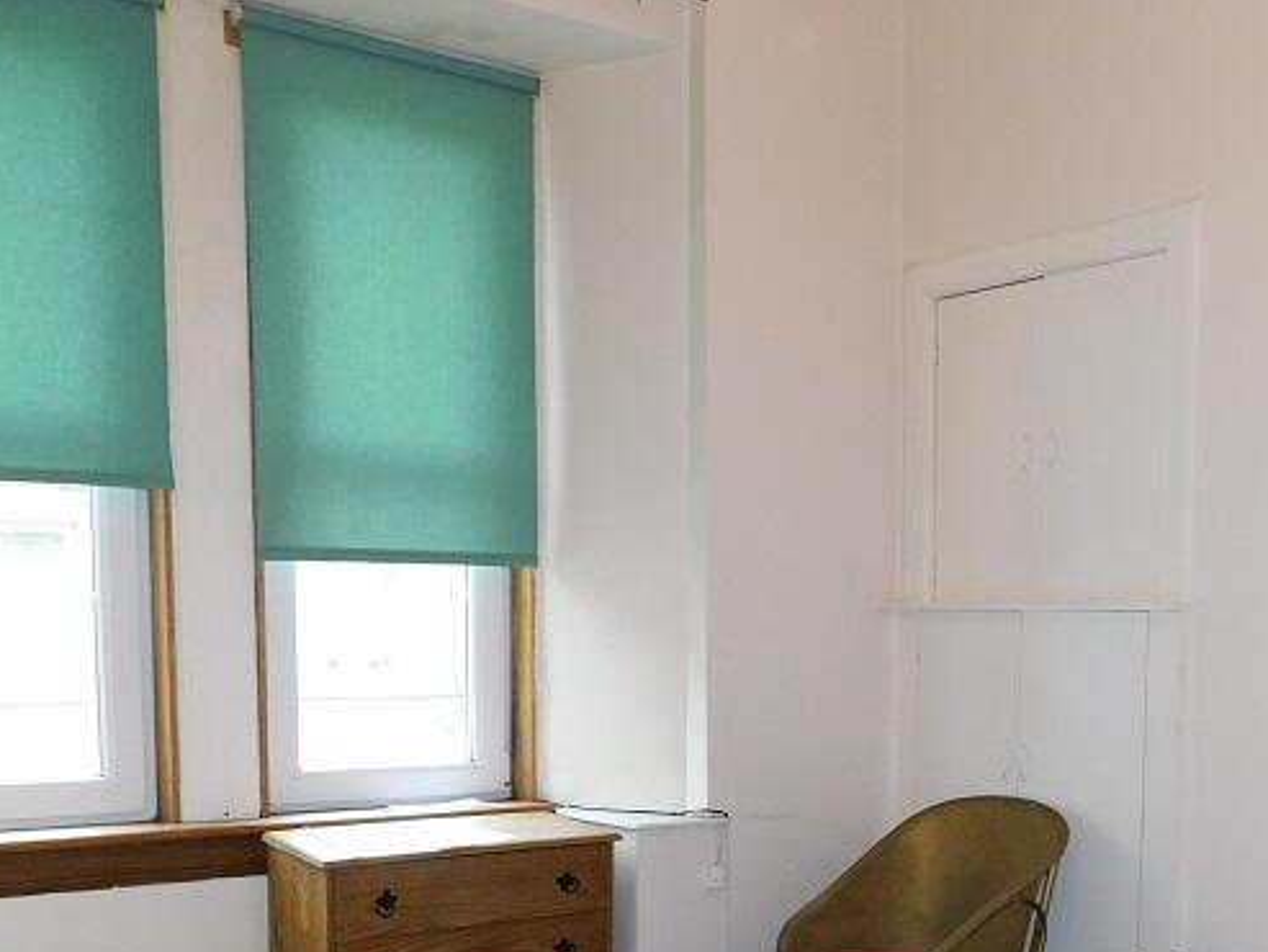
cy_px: 803
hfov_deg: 42.8
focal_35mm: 43
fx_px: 1575
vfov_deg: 32.4
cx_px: 916
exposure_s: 1/30
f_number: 3
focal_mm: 4
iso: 200
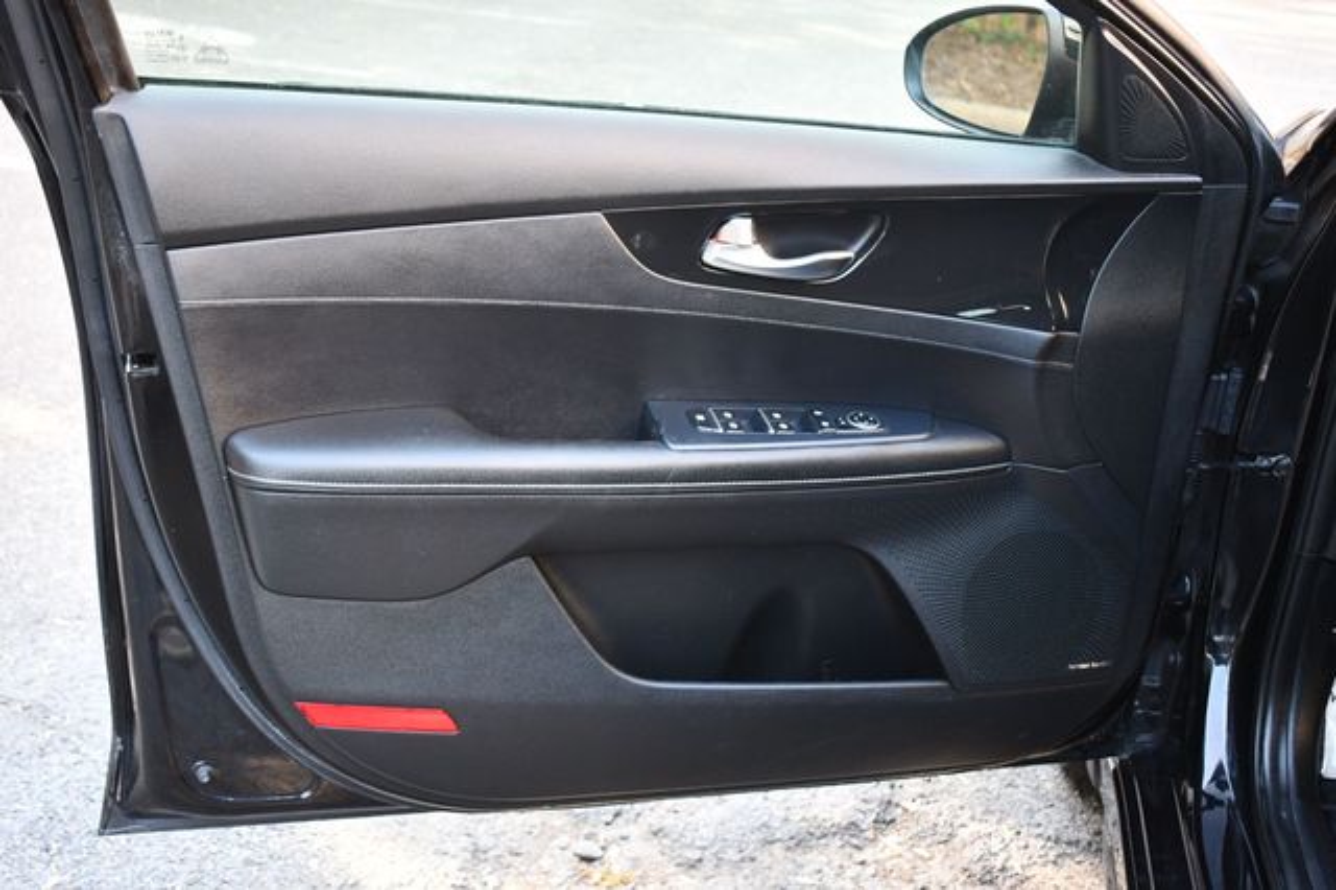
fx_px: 1484
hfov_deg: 48.5
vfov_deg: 33.4
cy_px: 445
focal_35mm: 40
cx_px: 668
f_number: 4
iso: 1000
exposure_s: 1/125
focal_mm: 27
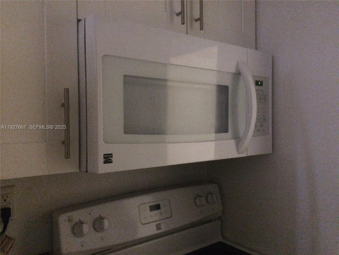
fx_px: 284
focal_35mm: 29
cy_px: 128
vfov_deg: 48.2
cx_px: 170
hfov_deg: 61.7
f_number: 2.2
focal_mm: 4.15
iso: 1000
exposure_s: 1/15
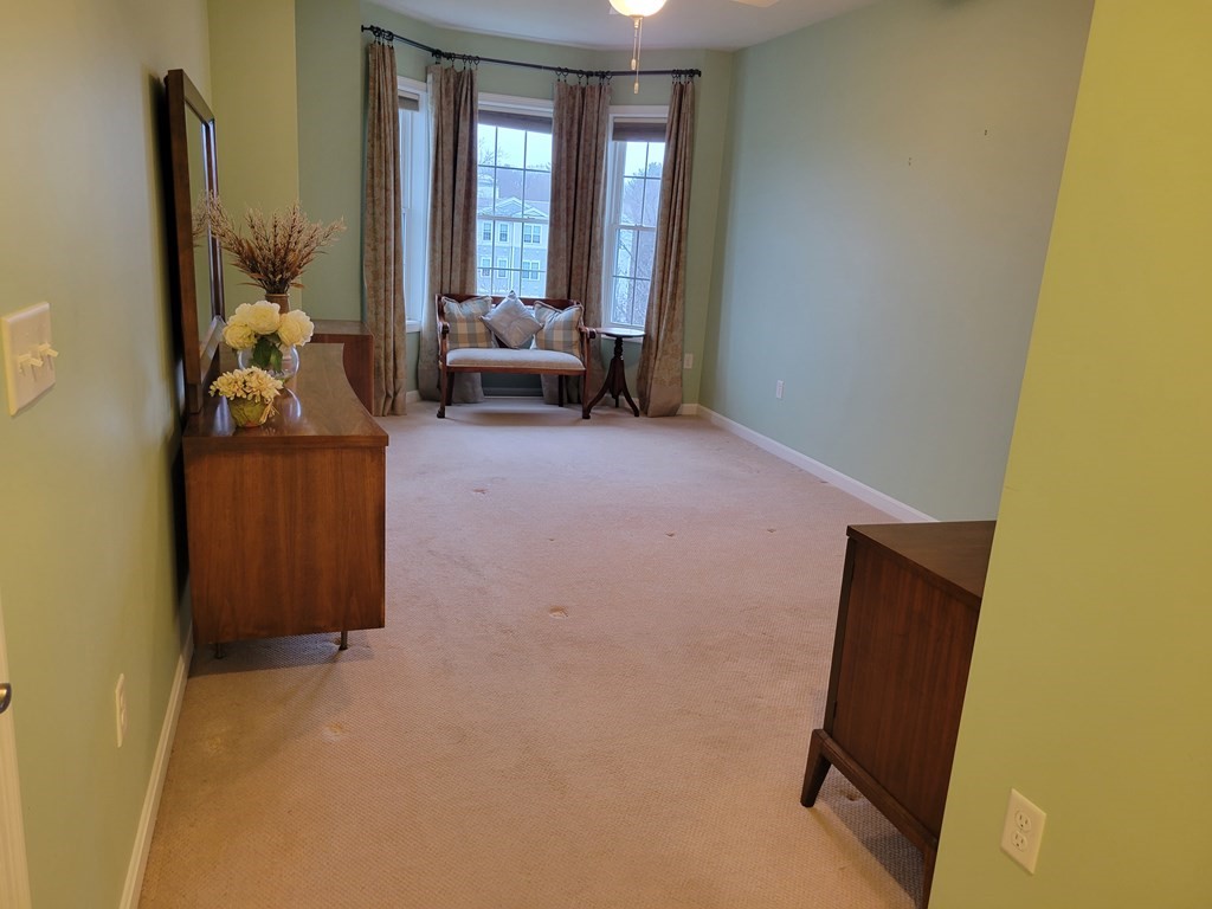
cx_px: 606
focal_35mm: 26
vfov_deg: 53.1
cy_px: 454
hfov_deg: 67.3
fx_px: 910
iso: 200
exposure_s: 1/40
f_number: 1.8
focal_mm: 5.4
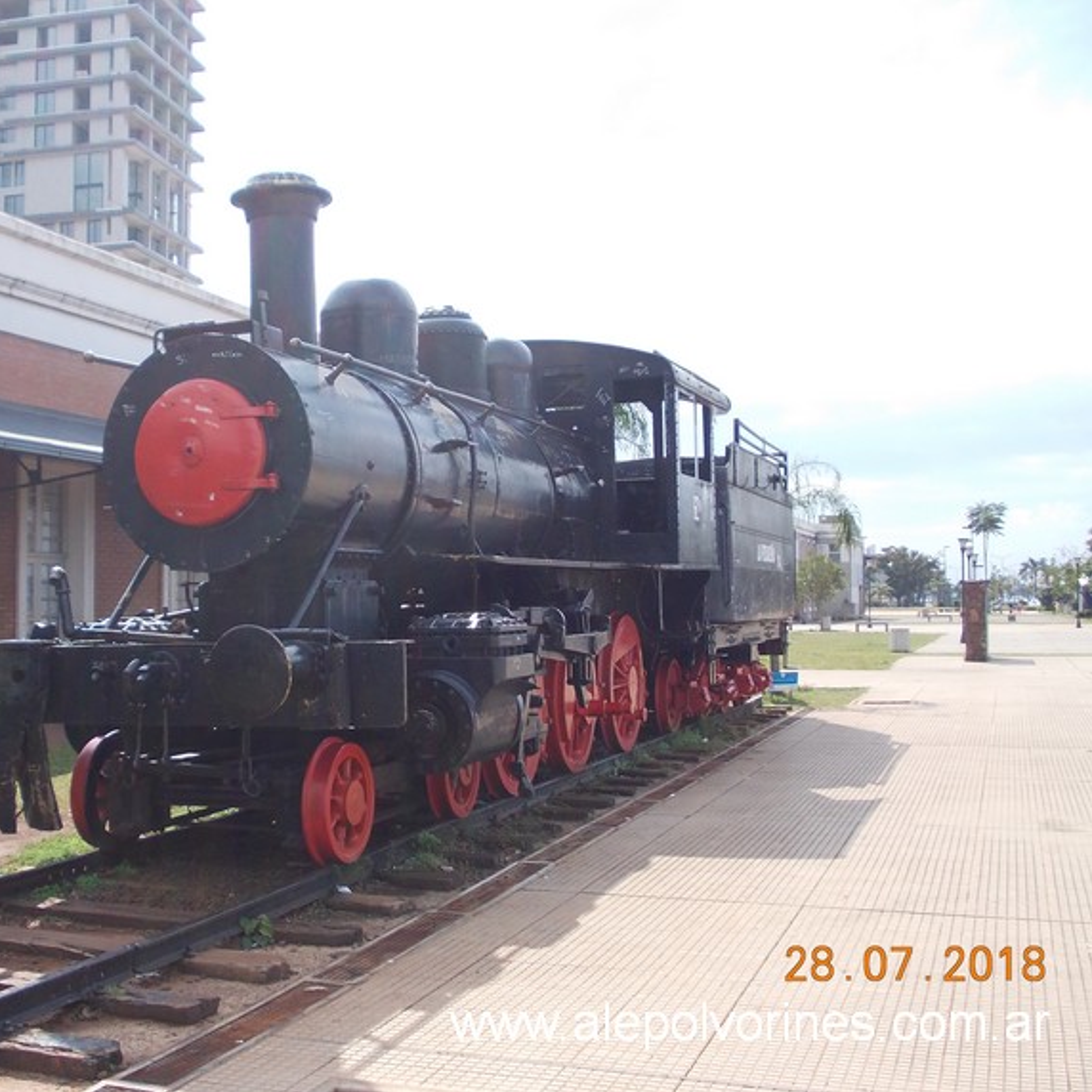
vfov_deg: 37.6
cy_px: 546
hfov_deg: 37.3
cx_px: 389
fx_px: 1606
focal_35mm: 45
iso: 80
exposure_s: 1/125
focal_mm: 5.3
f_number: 6.2
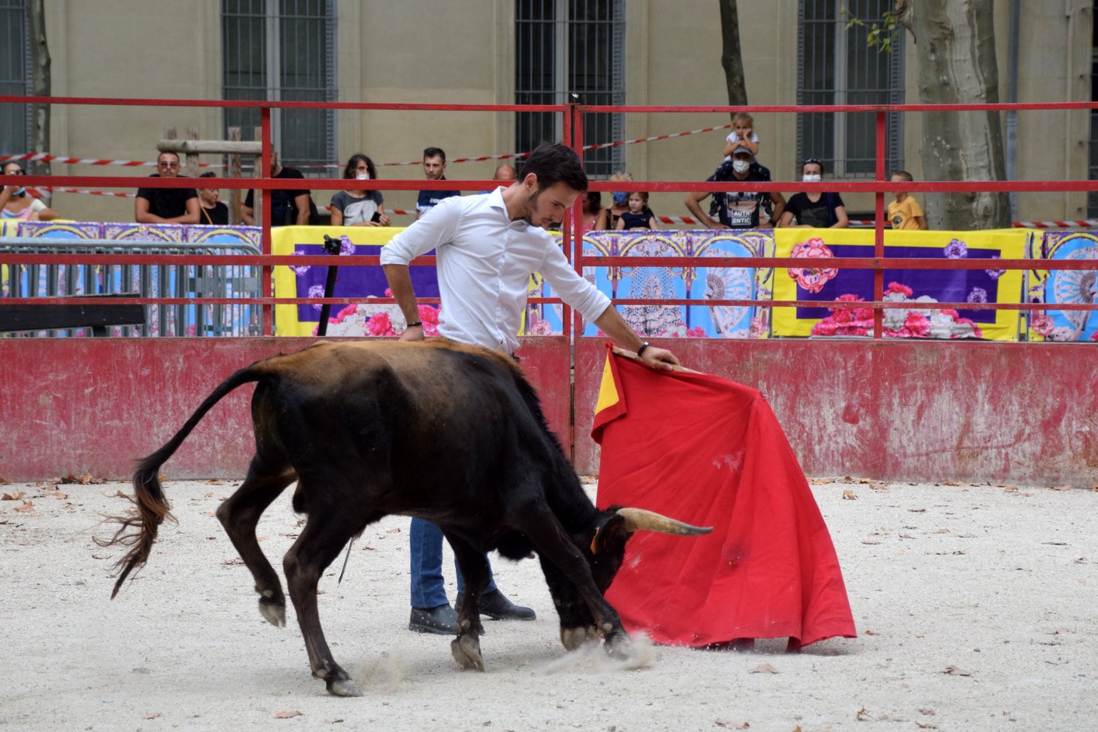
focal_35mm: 145
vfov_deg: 9.5
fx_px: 4409
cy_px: 343
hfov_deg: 14.2
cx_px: 564
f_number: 5.3
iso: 800
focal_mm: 85
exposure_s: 1/1000
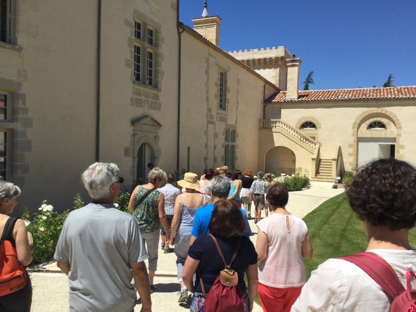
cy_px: 156
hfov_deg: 58.4
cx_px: 208
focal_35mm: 31
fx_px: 373
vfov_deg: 45.4
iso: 25
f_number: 2.4
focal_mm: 3.3
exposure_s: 1/2092
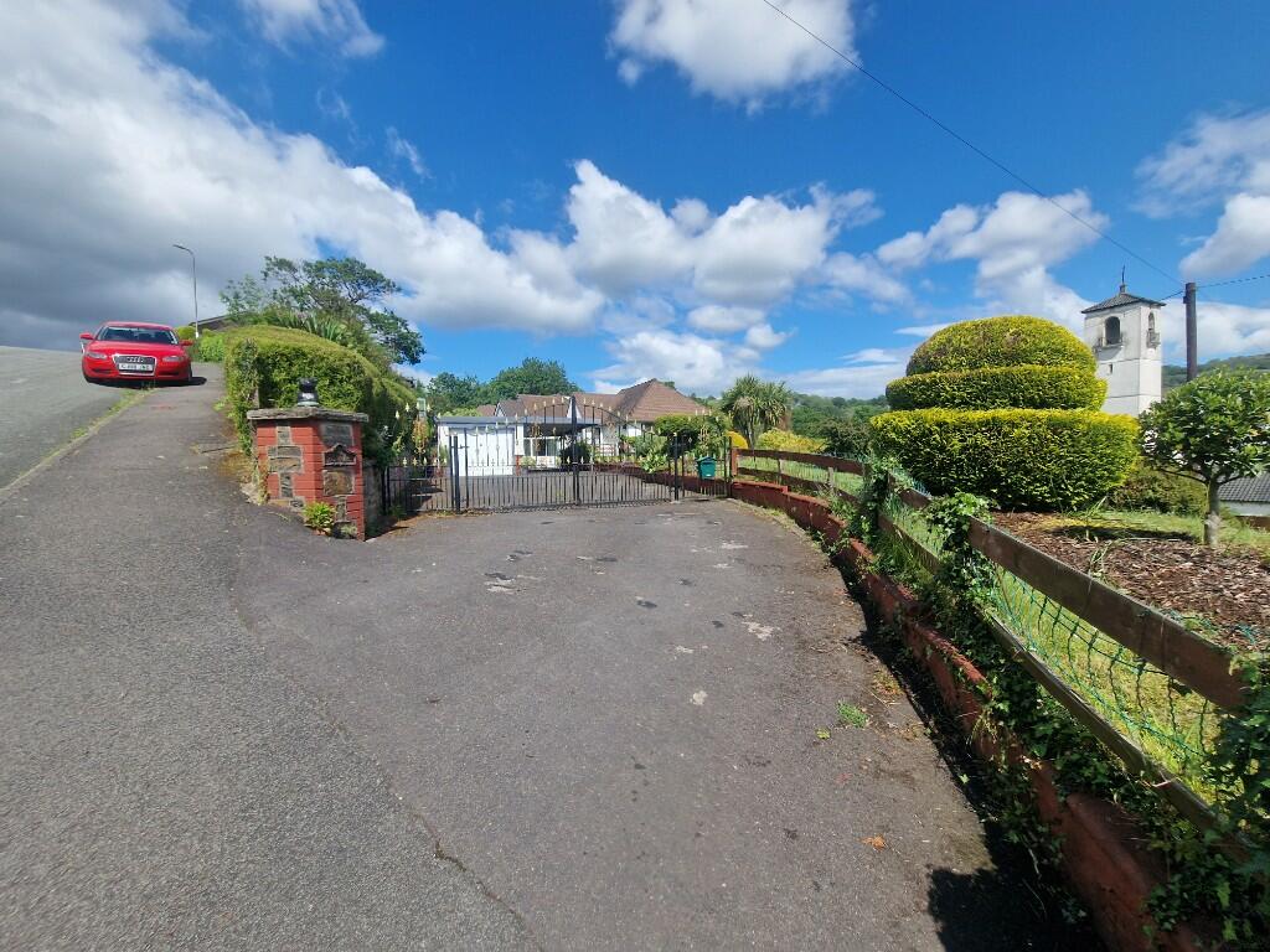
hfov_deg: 106.2
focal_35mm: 13
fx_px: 477
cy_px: 476
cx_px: 635
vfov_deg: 89.9
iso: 50
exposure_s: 1/2064
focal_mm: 2.2
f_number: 2.2
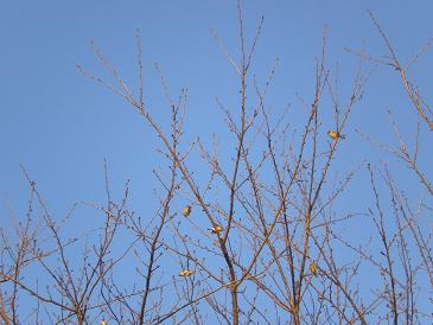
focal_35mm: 105
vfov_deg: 14.1
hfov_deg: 18.7
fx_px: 1314
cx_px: 216
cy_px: 162
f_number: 5.9
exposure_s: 1/500
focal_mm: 18.9
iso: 338
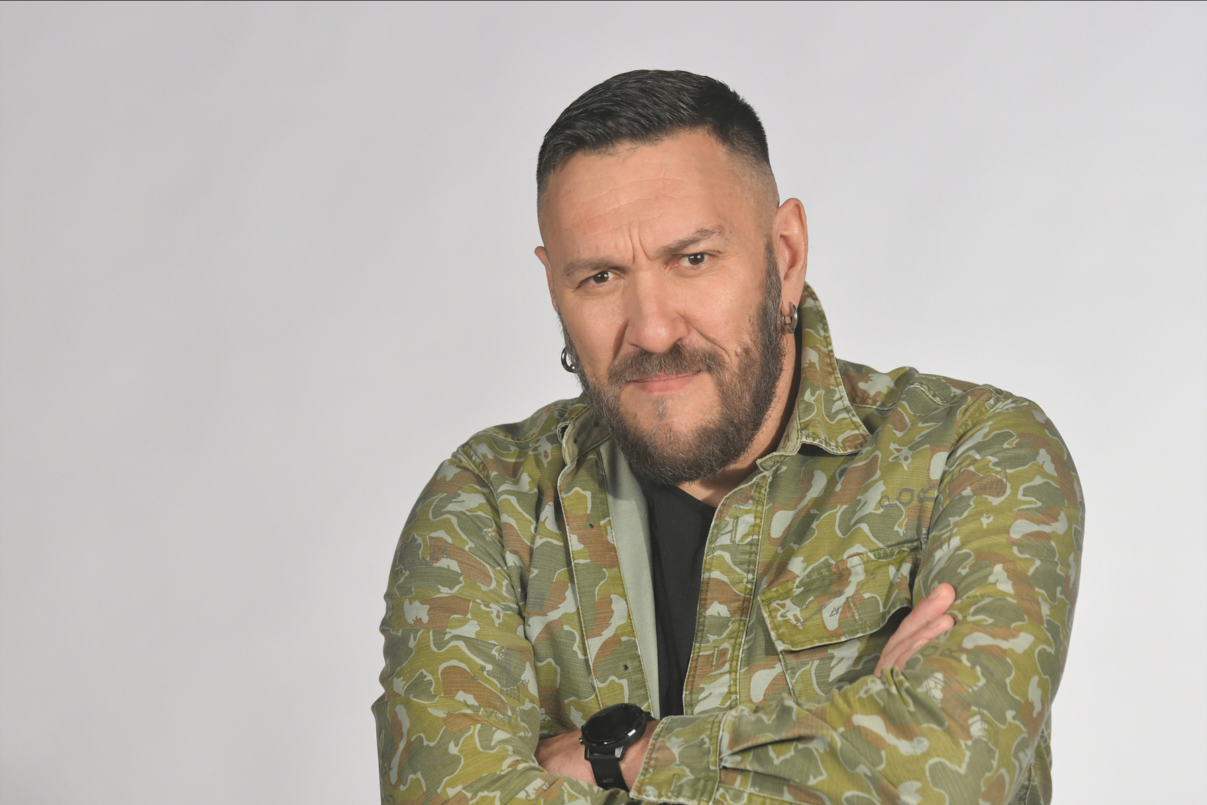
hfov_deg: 15.2
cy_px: 402
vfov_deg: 10.2
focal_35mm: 135
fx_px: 4526
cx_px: 604
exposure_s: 1/320
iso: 2000
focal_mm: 135
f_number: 4.5
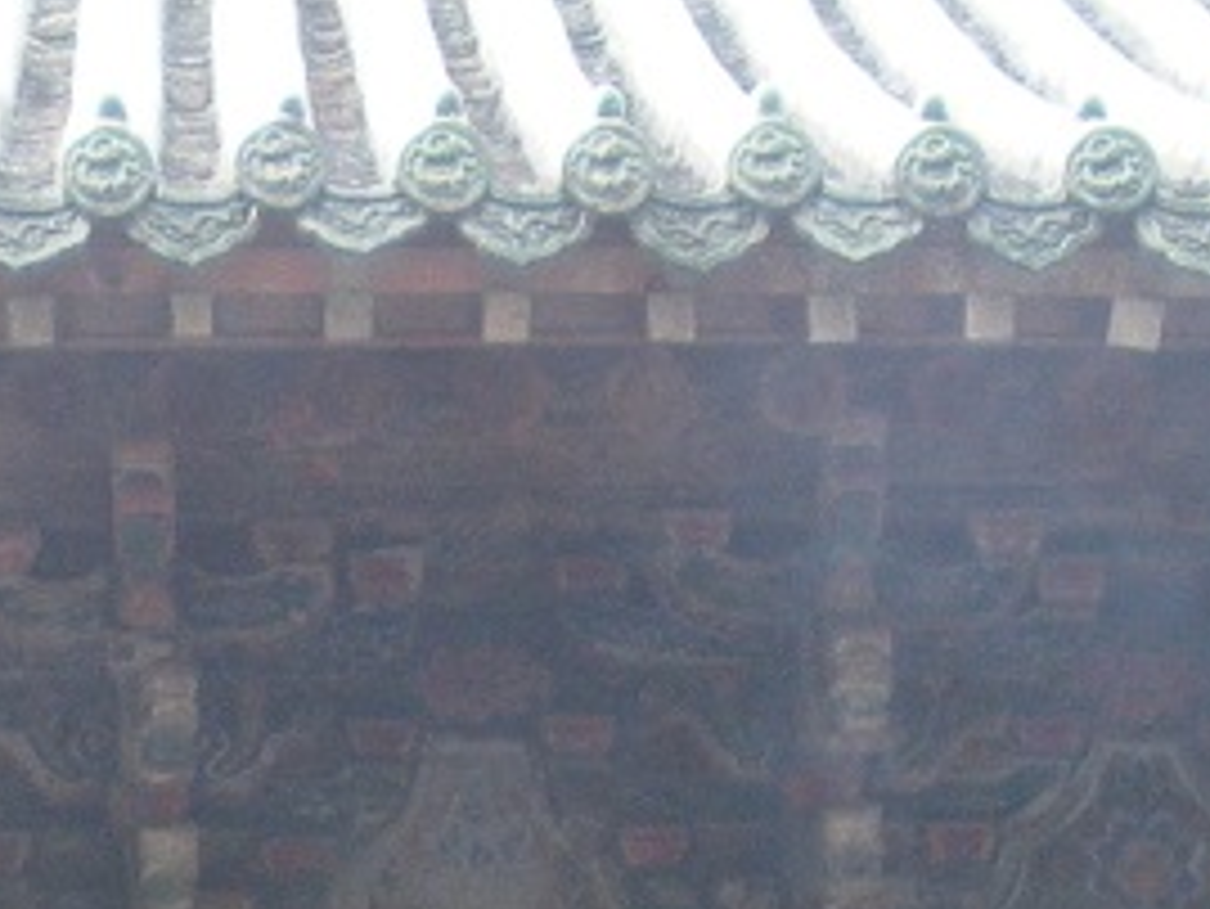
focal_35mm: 214
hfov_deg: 9.2
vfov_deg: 6.4
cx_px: 193
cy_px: 2624
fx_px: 7484
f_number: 3.5
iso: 99
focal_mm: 6.3
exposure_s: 1/54
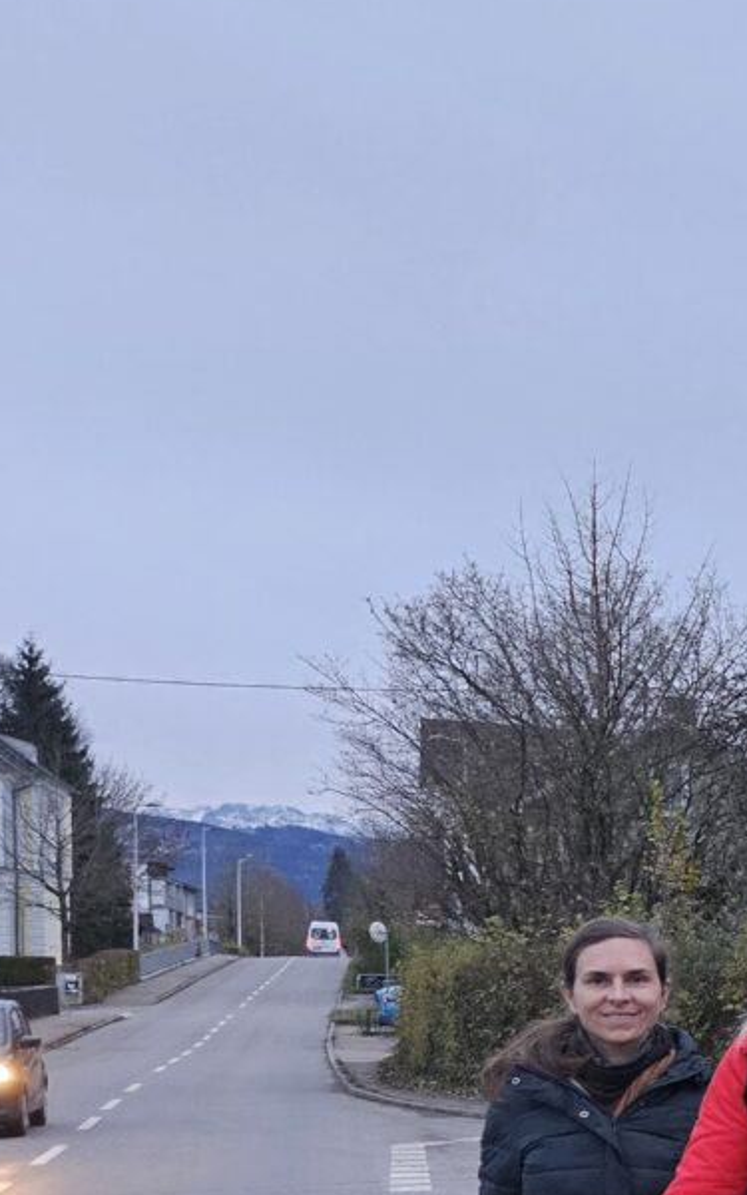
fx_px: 2541
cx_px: 1562
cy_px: 1117
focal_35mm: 78
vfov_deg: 25.5
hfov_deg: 13.8
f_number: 1.8
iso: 500
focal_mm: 5.4
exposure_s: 1/142
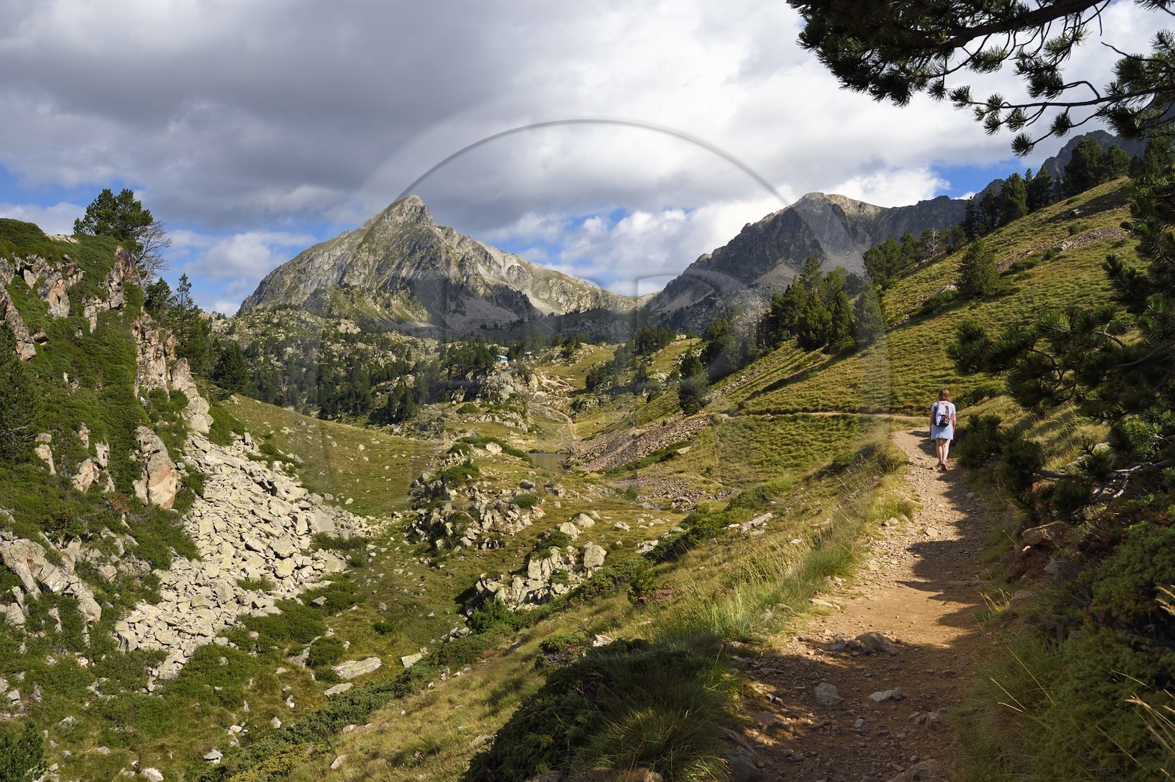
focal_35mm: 31
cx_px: 588
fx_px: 1011
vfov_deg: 42.3
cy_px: 391
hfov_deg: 60.3
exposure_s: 1/400
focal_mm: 31
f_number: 11
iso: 200
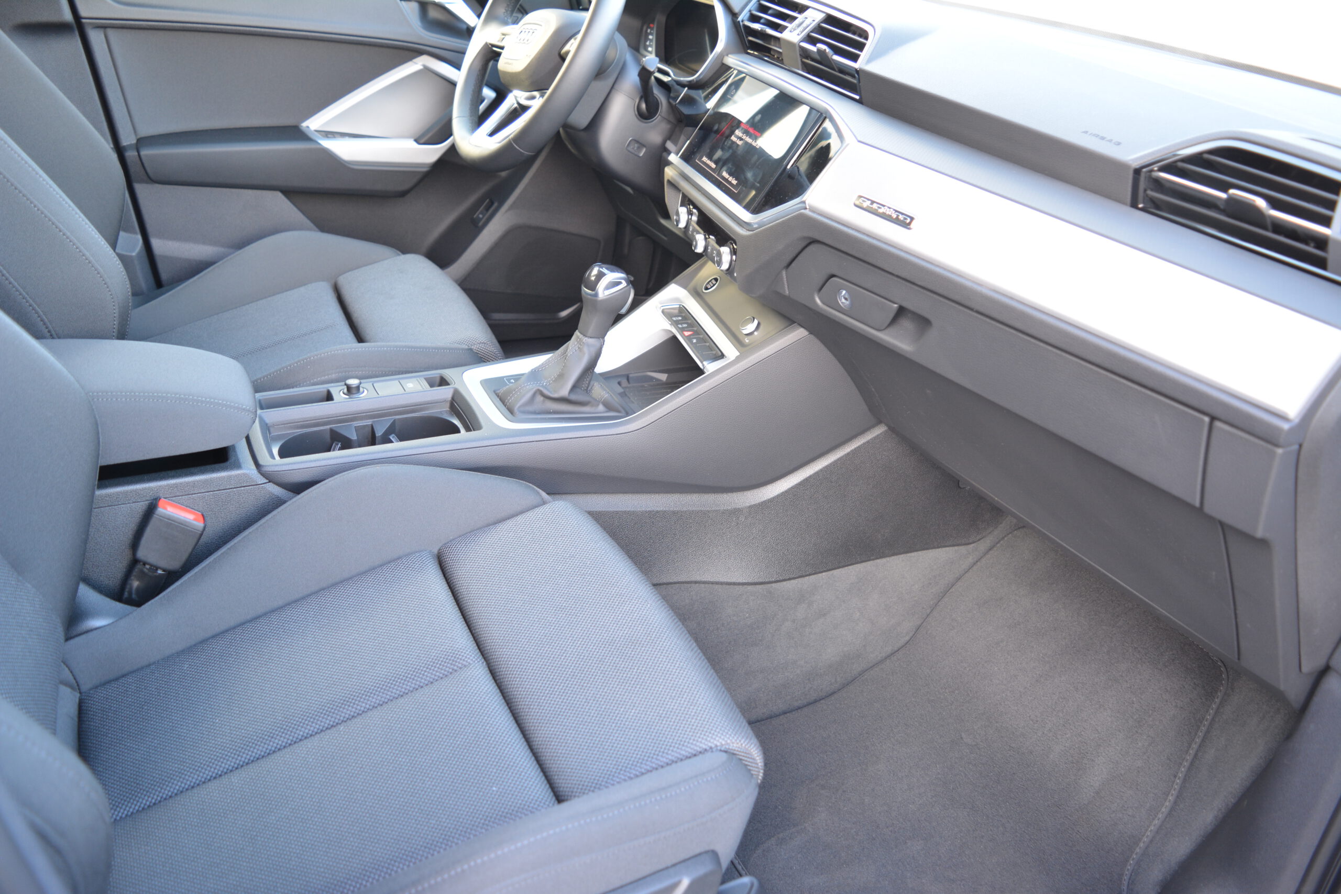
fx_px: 1006
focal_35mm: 27
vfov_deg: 47.9
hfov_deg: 67.4
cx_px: 670
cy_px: 447
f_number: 3.5
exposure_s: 1/20
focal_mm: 18
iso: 320
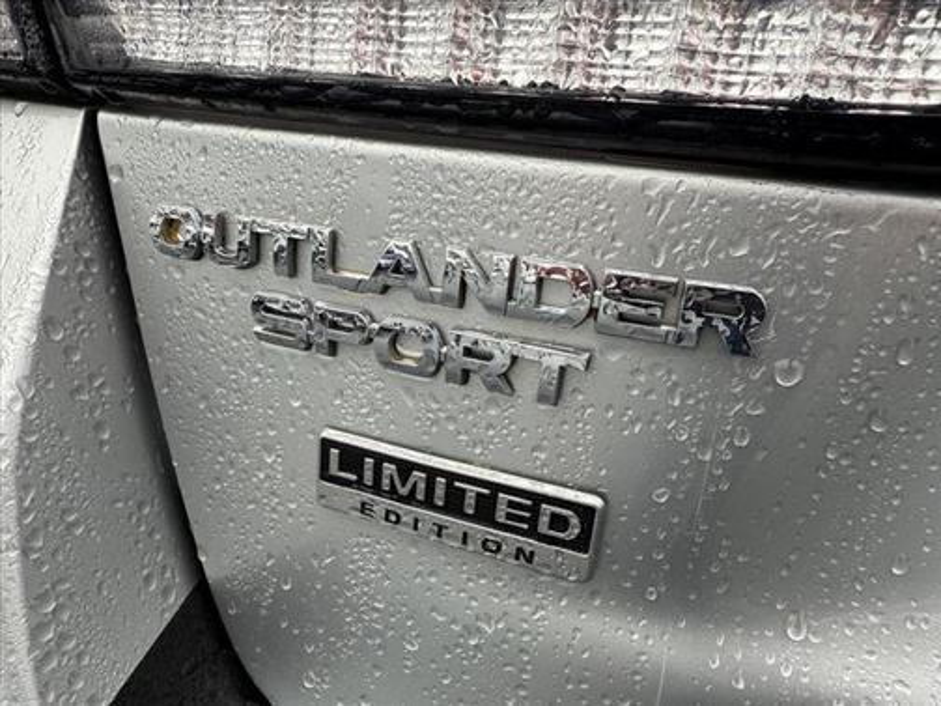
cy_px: 353
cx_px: 470
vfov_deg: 56.8
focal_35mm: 24
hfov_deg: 71.6
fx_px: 652
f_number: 2.2
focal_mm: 2.22
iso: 40
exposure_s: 1/99
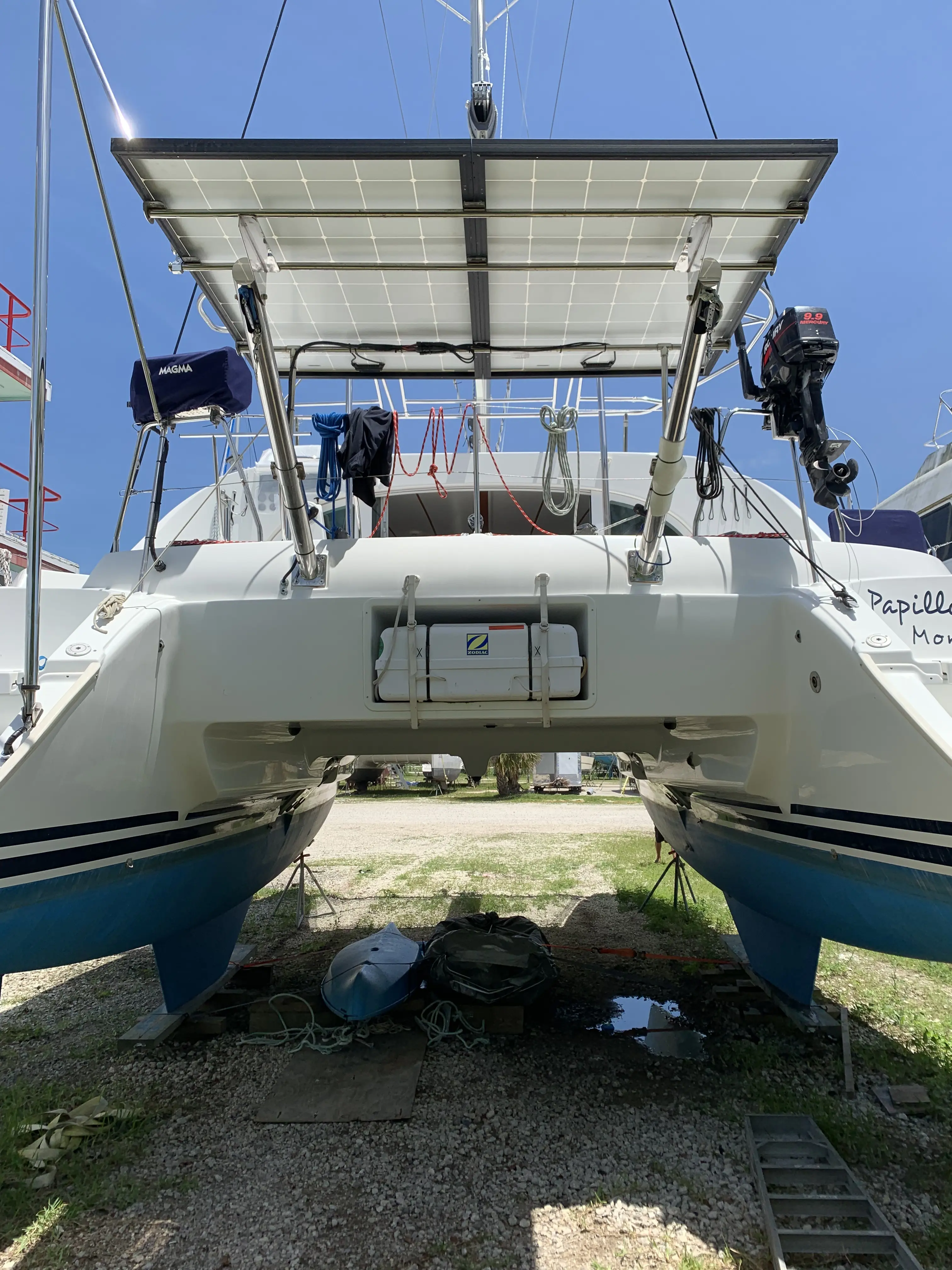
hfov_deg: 53.1
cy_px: 635
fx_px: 953
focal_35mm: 26
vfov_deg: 67.3
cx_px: 476
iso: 25
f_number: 1.8
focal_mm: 4.25
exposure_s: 1/2481
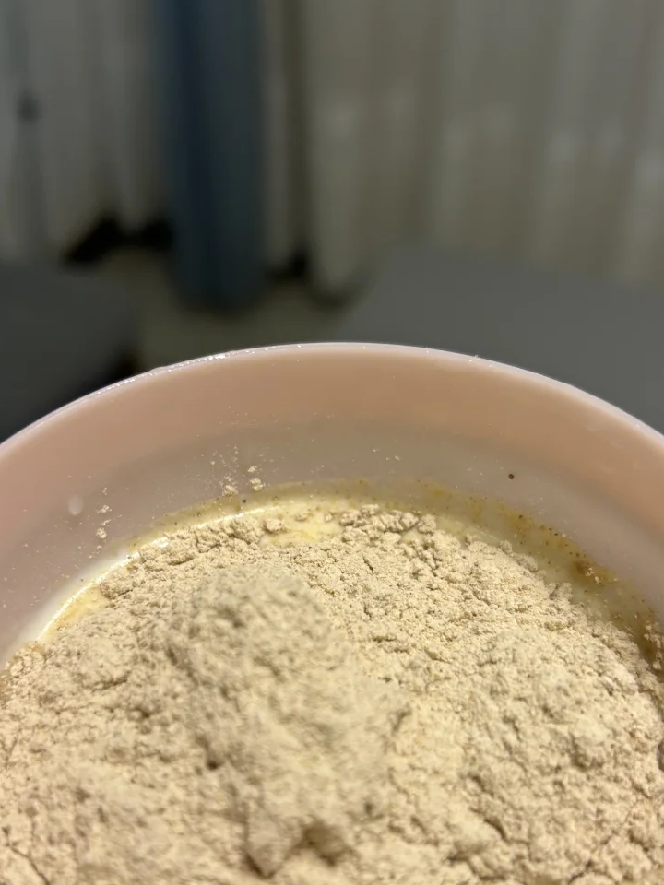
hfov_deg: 36.8
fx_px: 997
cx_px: 318
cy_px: 544
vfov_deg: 47.5
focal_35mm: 39
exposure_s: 1/100
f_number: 1.5
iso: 80
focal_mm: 5.7
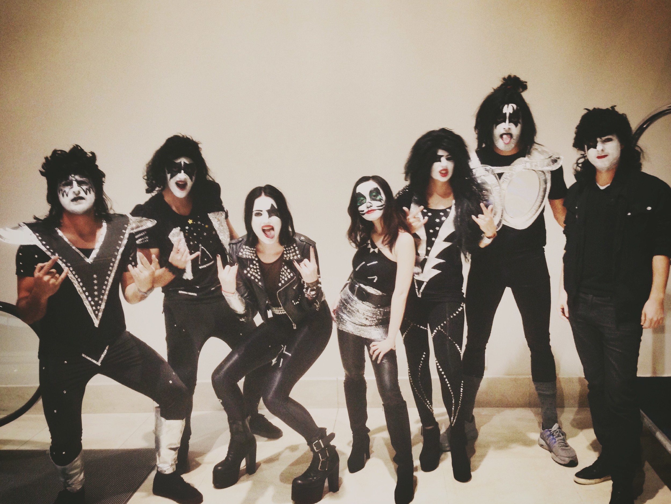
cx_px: 336
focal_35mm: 33
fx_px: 640
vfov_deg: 42.9
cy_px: 252
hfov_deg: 55.4
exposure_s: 1/20
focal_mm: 4.13
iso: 200
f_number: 2.4
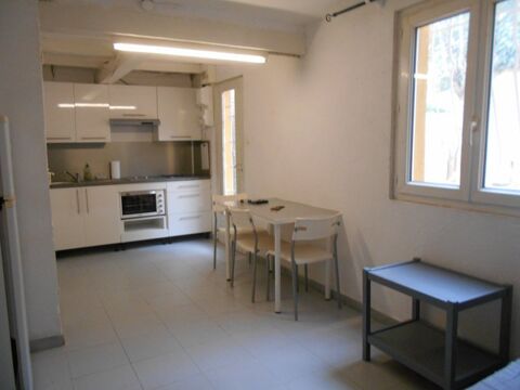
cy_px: 195
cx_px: 260
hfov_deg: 67.3
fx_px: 391
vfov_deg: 53.1
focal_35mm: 26
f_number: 3.2
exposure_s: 1/25
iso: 400
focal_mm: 4.6
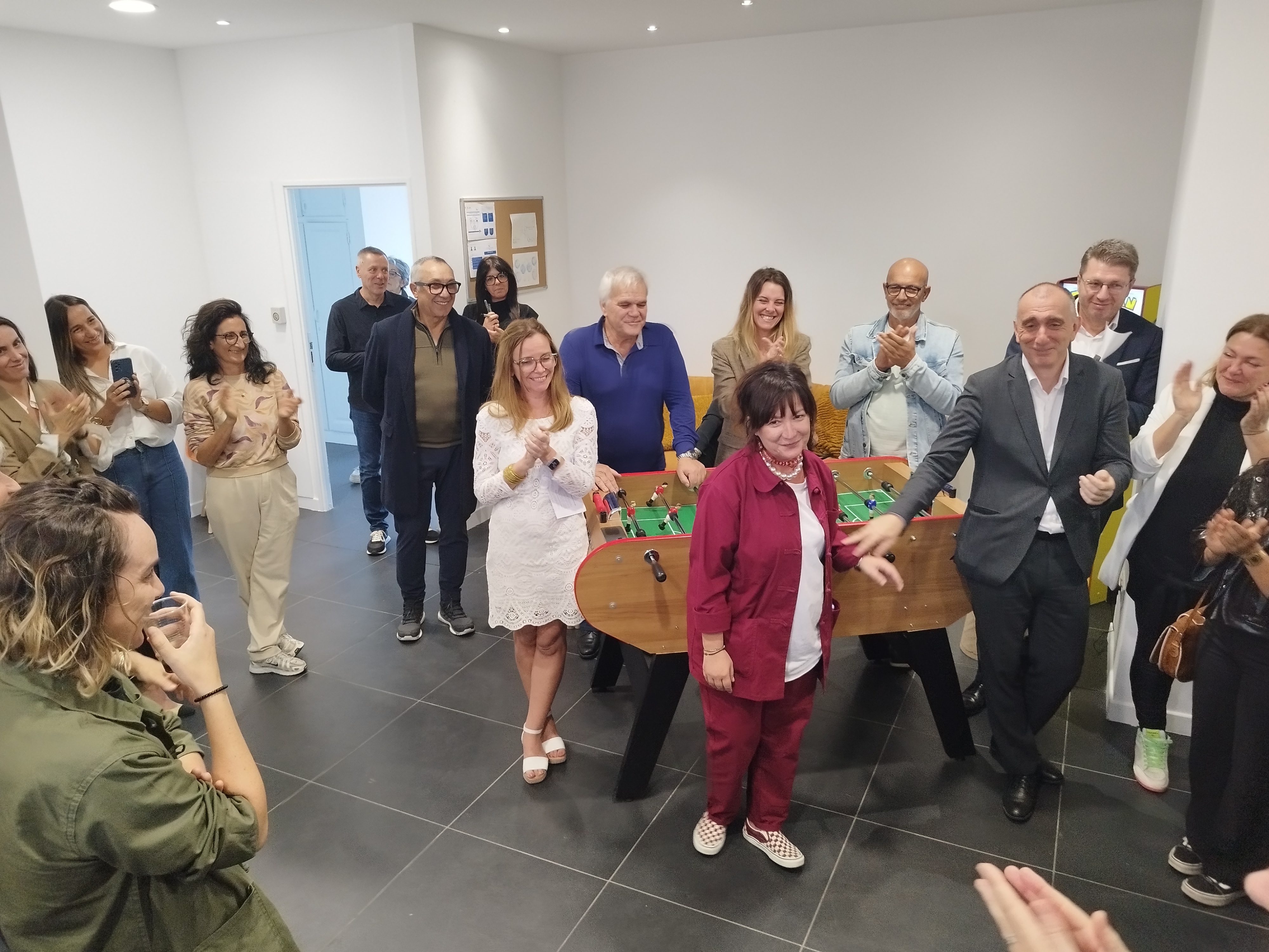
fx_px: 916
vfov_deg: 54.9
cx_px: 634
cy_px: 476
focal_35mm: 25
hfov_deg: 69.4
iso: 420
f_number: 1.89
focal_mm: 5.95
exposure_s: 1/50
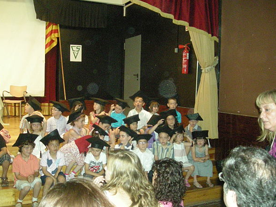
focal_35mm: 38
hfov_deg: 48.9
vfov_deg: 37.7
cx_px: 131
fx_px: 303
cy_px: 105
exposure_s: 1/60
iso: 642
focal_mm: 5.7
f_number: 2.8
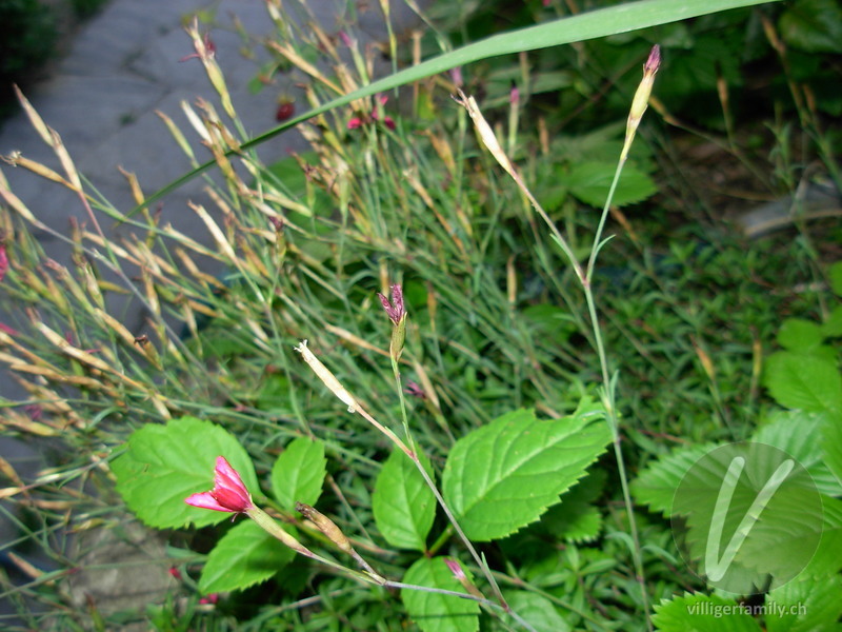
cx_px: 421
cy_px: 316
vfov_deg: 37.7
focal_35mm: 38
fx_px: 924
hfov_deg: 49.0
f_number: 2.9
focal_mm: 6.3
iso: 79
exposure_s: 1/22.6
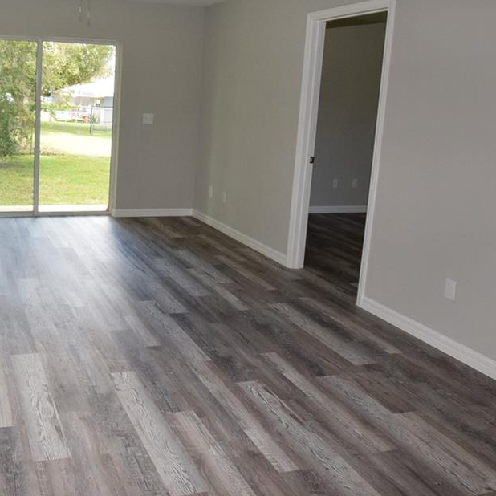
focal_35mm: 33
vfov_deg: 49.3
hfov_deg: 47.1
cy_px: 185
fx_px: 535
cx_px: 100
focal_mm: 10
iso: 720
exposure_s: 1/125
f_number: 5.6
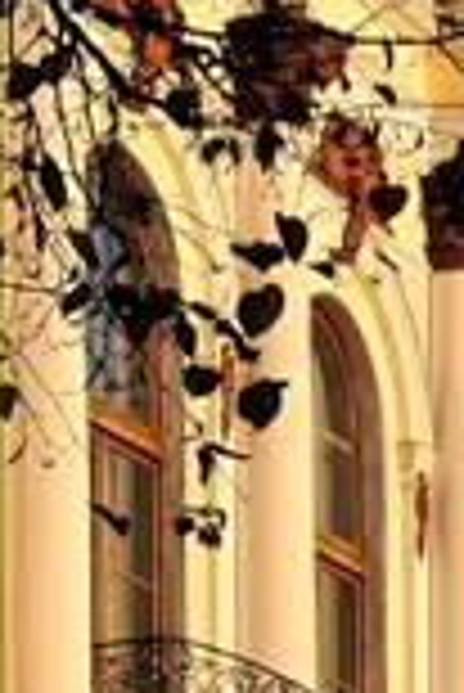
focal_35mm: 210
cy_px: 619
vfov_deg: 9.7
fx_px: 4051
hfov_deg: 6.5
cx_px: -171
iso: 125
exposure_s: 1/250
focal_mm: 24
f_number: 9
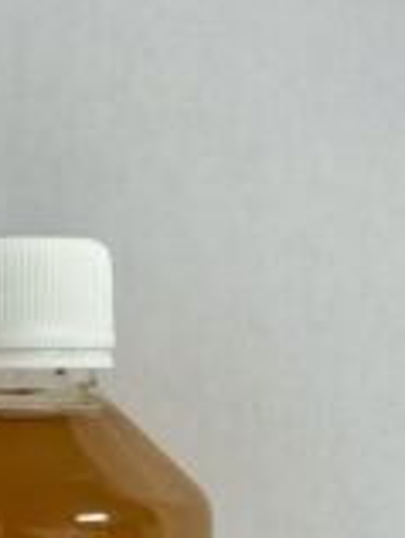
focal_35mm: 121
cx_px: 109
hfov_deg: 12.2
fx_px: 1882
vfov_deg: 16.0
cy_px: 509
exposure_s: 1/50
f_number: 1.78
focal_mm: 6.76
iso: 64
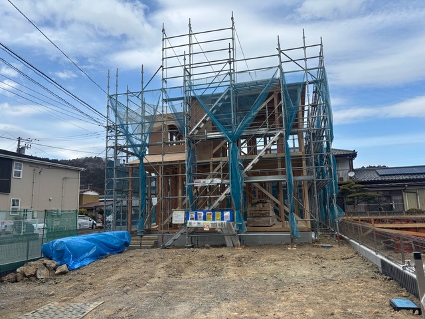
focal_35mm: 26
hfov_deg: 67.3
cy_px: 160
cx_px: 212
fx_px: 319
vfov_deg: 53.1
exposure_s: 1/2288
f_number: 1.6
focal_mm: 5.96
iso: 50
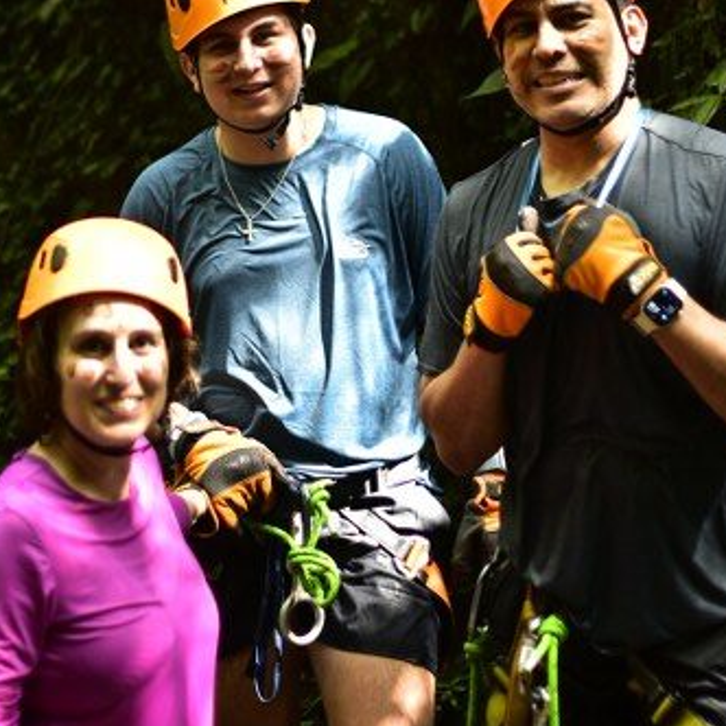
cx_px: 282
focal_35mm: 123
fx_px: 2919
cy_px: 66
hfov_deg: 14.2
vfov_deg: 14.0
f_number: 1.4
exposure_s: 1/250
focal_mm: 50
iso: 450
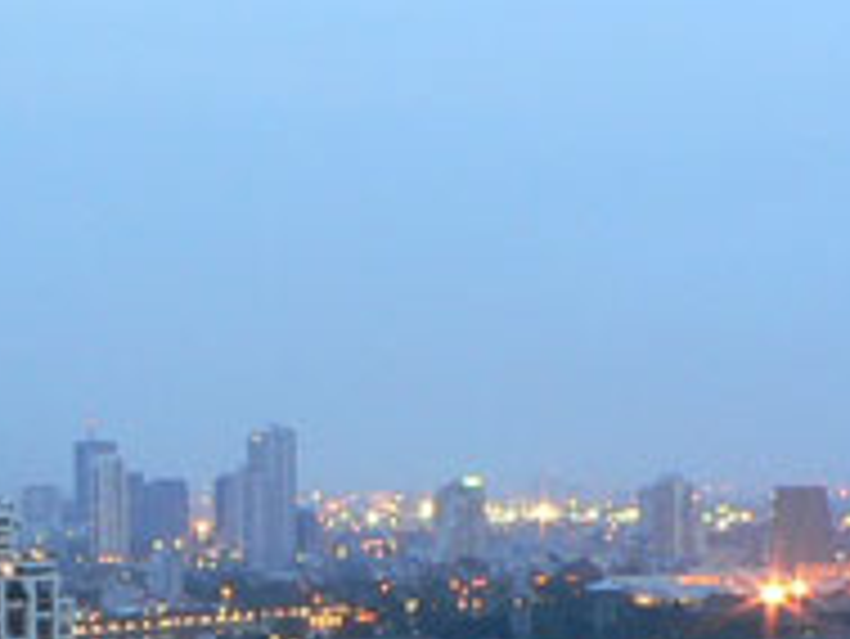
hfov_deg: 17.7
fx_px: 2727
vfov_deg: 13.1
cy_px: 711
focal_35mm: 111
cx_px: 414
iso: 100
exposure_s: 8
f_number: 8
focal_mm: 4.6
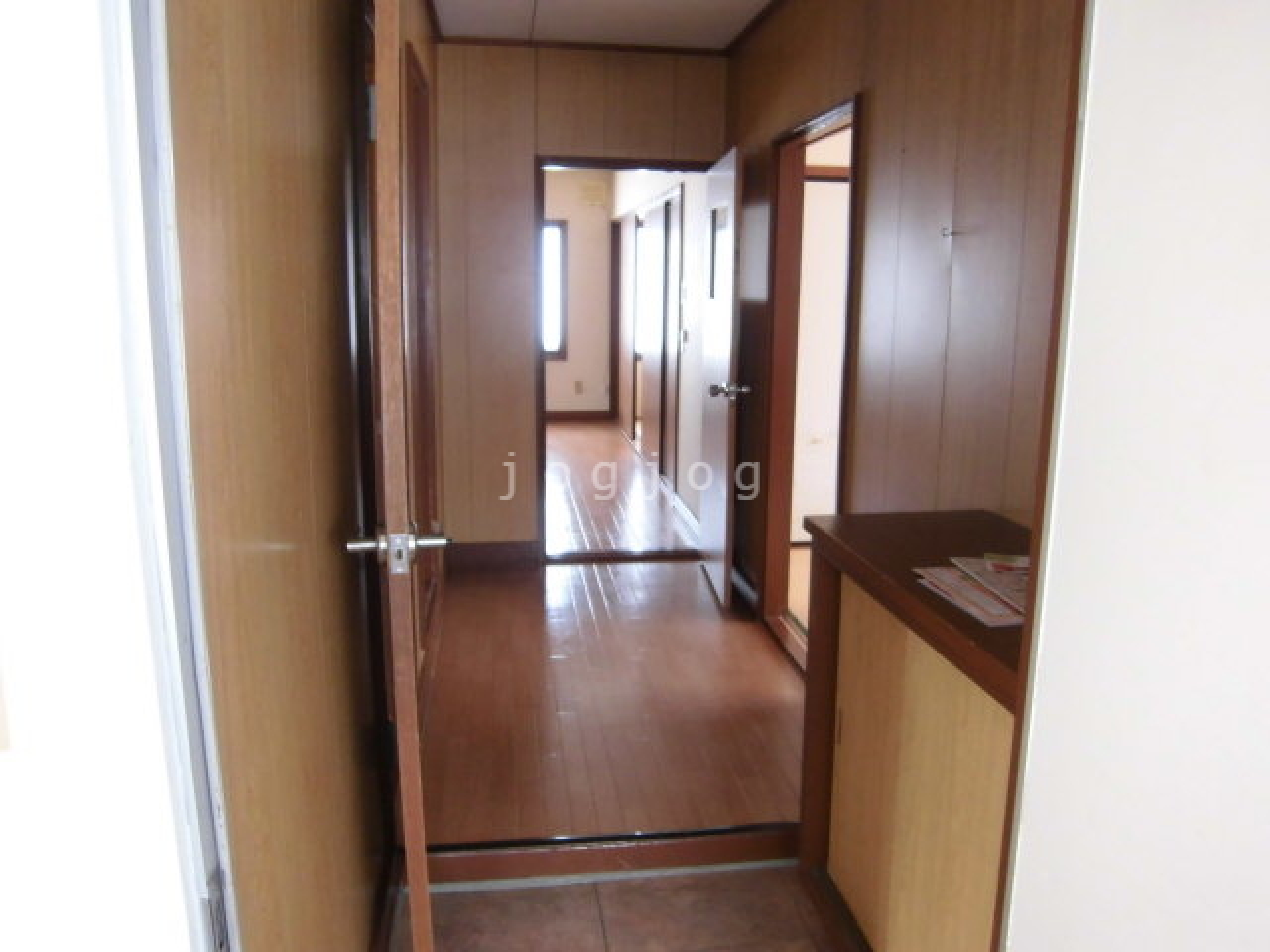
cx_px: 635
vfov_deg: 53.1
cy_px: 476
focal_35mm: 26
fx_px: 954
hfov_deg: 67.3
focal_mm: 4.7
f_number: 2.8
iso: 200
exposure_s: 1/60
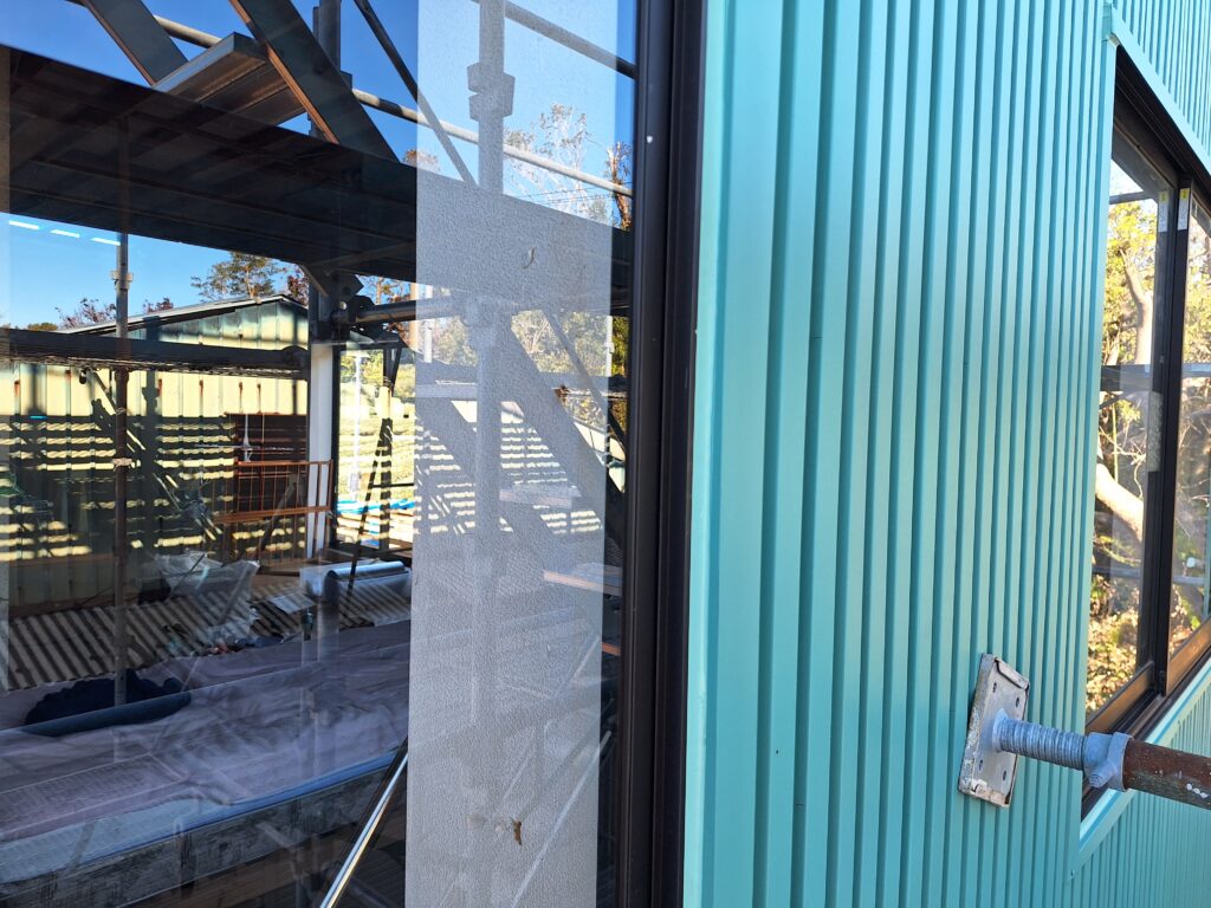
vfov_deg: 58.9
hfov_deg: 73.9
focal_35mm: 23
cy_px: 454
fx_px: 805
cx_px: 606
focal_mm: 5.54
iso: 40
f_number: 1.8
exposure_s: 1/184
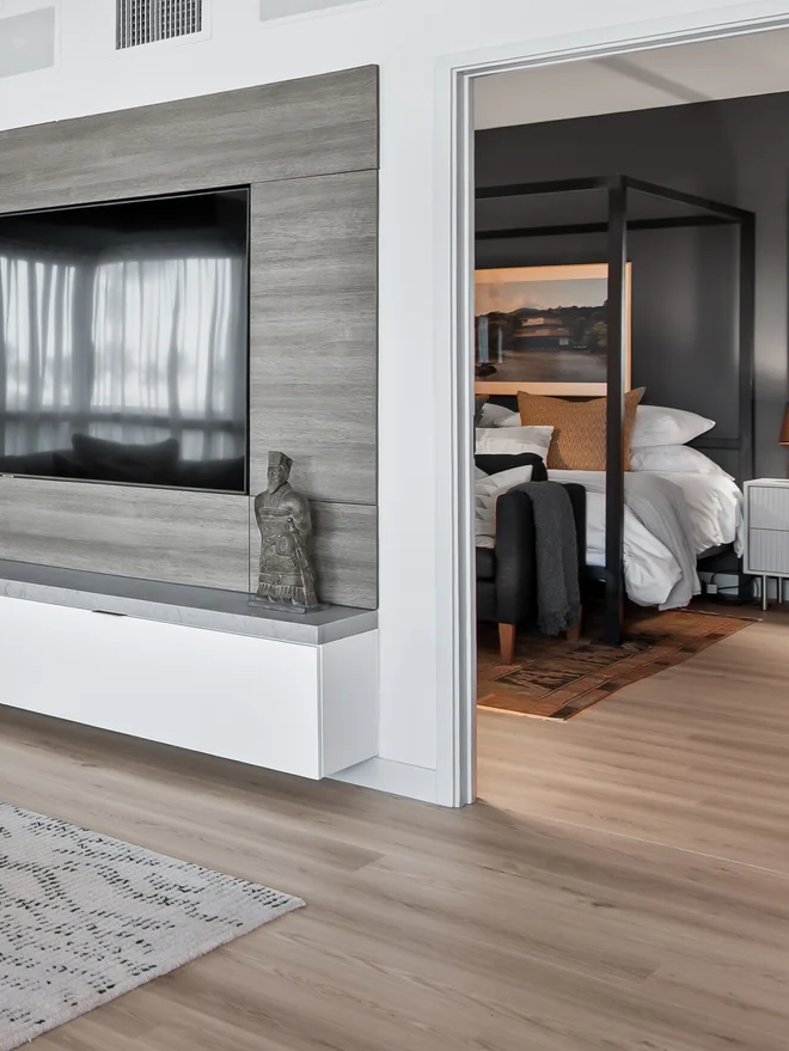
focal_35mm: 42
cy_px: 360
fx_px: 1275
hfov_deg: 25.0
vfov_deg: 44.2
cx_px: -436
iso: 100
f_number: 6.3
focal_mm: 16
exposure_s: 1/4
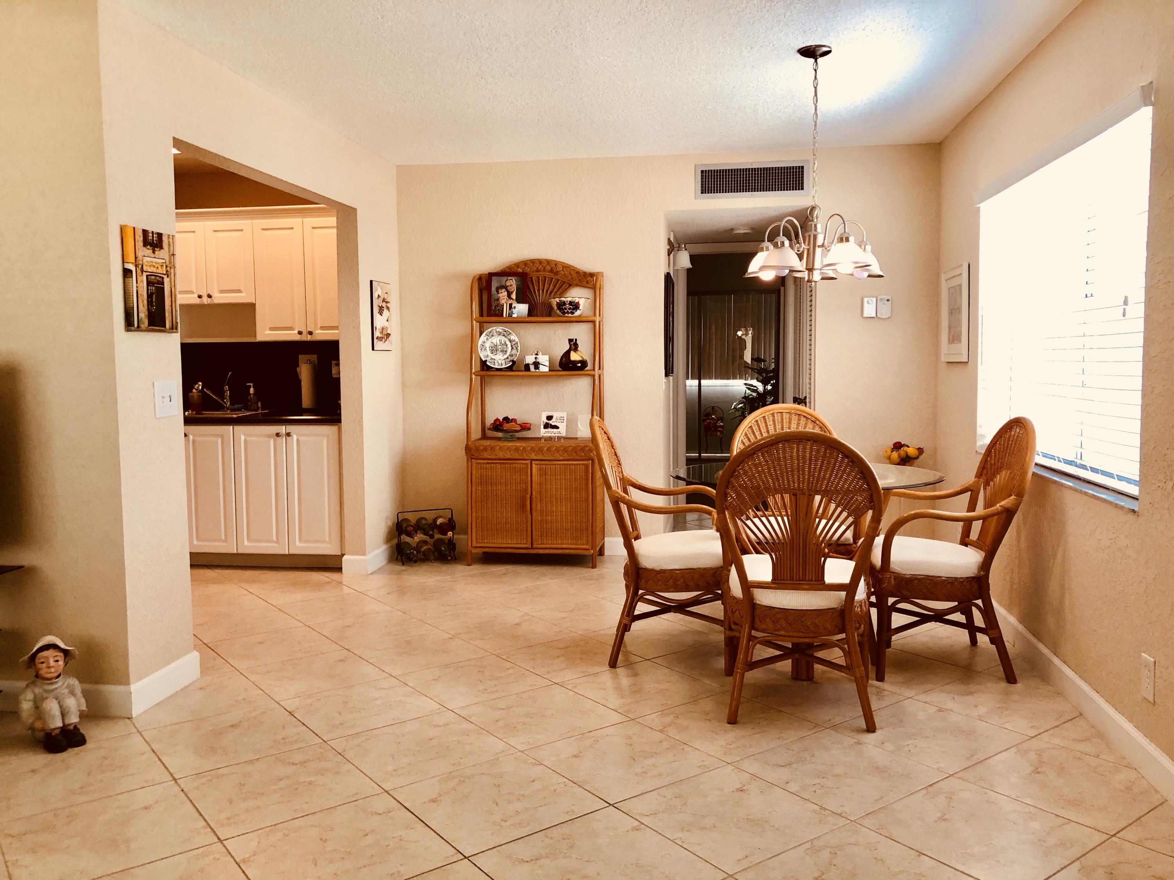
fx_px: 950
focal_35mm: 28
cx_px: 587
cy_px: 440
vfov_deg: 49.7
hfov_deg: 63.4
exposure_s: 1/30
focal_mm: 3.99
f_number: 1.8
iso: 32
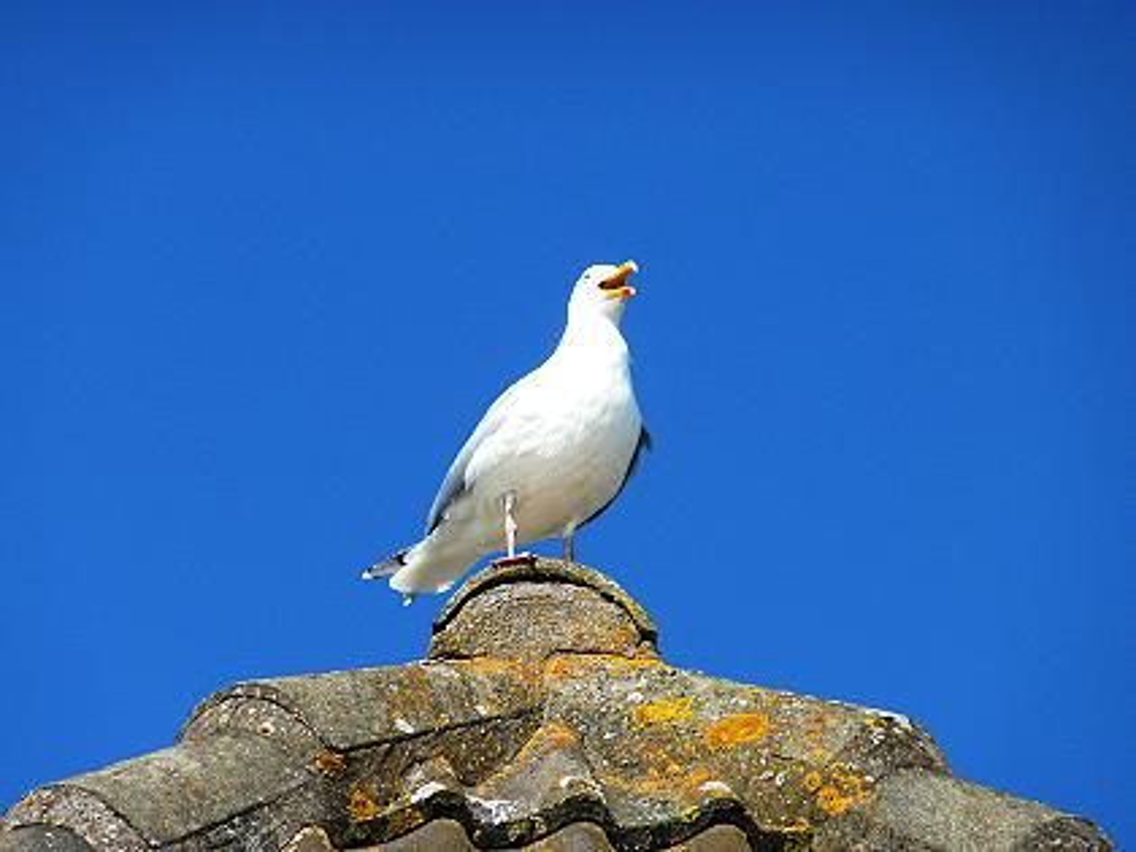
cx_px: 568
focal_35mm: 300
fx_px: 9845
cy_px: 426
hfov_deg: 6.6
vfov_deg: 5.0
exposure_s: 1/400
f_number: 5.6
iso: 80
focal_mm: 49.2
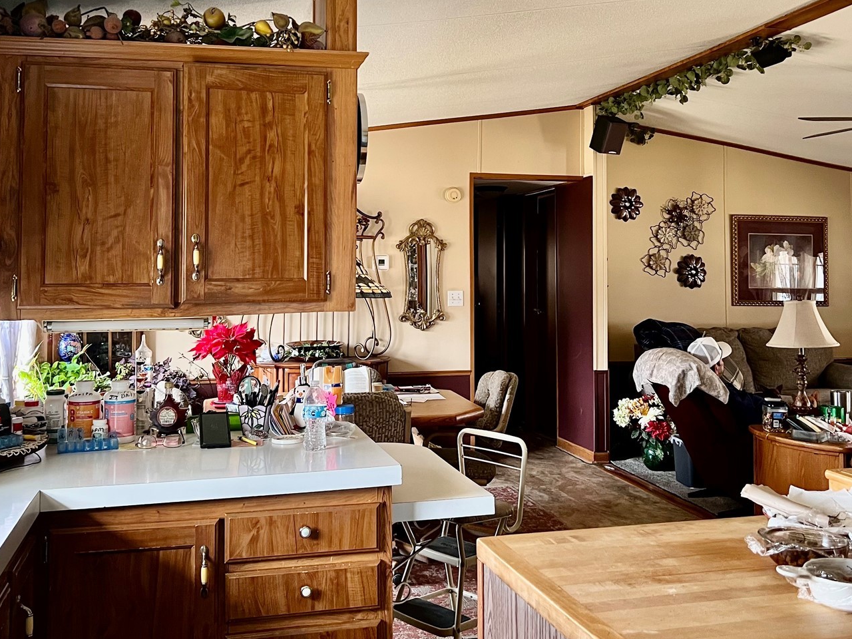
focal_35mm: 39
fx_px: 960
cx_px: 438
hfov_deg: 47.9
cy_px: 212
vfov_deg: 36.4
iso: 200
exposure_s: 1/60
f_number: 1.5
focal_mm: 5.7
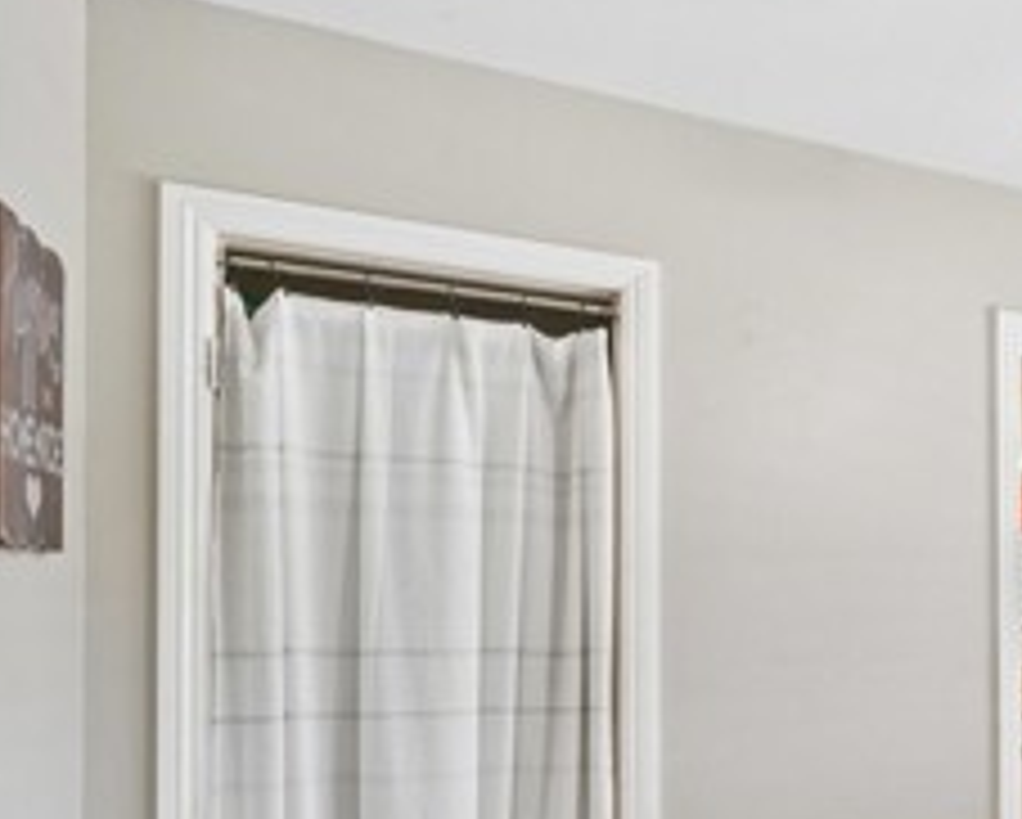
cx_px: 1220
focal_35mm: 37
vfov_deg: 38.4
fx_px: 1120
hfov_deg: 37.4
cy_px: 675
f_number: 8
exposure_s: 1/15
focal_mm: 14
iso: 400
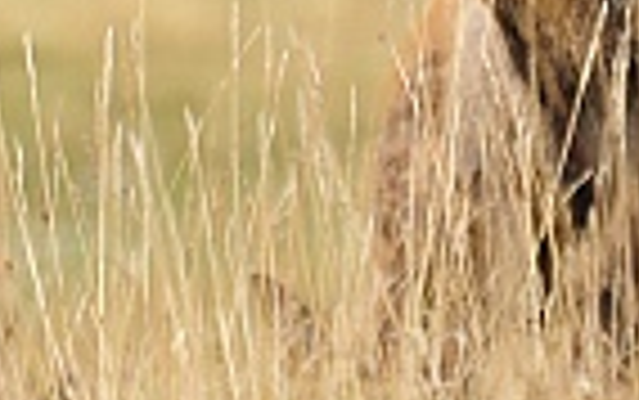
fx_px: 24313
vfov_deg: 0.9
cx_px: 536
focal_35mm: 1395
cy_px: -137
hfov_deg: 1.5
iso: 320
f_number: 10
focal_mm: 300
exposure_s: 1/400
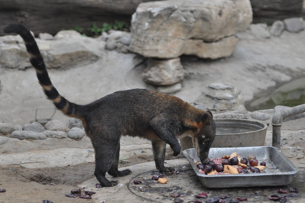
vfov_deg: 8.1
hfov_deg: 12.1
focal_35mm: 170
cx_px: 139
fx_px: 1439
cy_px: 109
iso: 450
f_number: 4.5
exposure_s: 1/250
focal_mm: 102
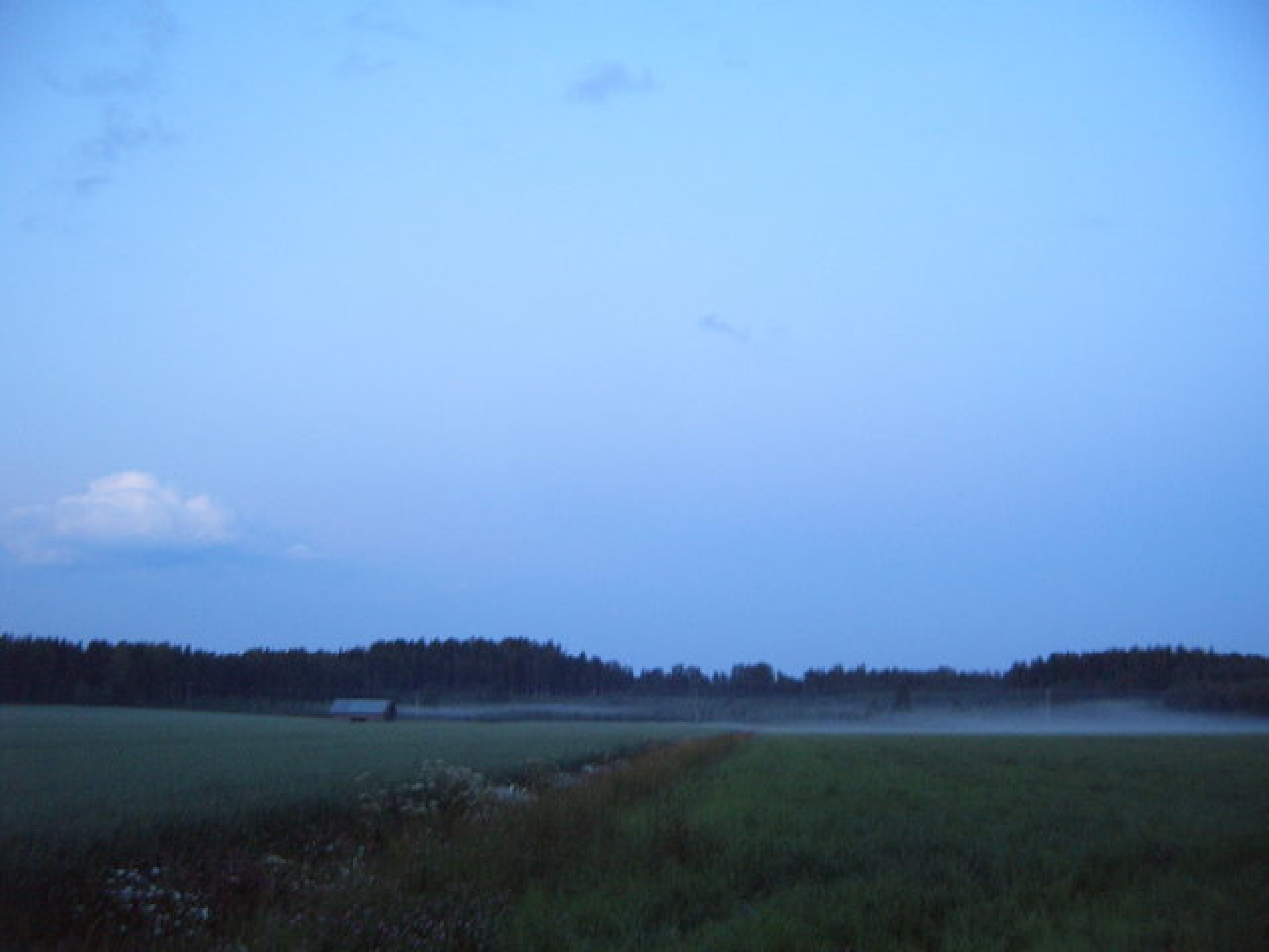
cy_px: 476
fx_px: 1356
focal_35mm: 37
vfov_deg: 38.7
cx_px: 634
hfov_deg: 50.1
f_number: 2.9
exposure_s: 1/10
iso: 141
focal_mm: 6.2
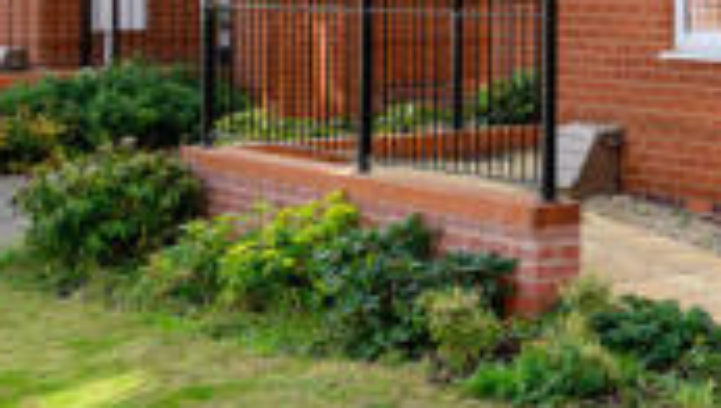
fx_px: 1819
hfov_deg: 17.6
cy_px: -377
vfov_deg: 11.6
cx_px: 1344
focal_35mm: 95
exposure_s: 1/250
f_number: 8
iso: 320
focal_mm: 24
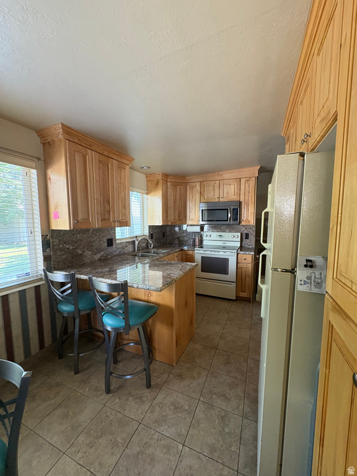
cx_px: 178
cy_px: 238
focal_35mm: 14
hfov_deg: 85.7
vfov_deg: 102.1
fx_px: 193
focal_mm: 2.22
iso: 400
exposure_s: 1/60
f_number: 2.2
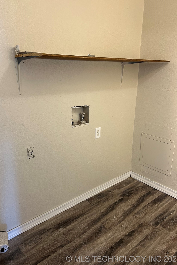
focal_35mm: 28
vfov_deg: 65.5
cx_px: 80
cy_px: 130
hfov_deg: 46.3
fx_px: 206
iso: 160
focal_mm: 5.7
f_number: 1.5
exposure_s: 1/60
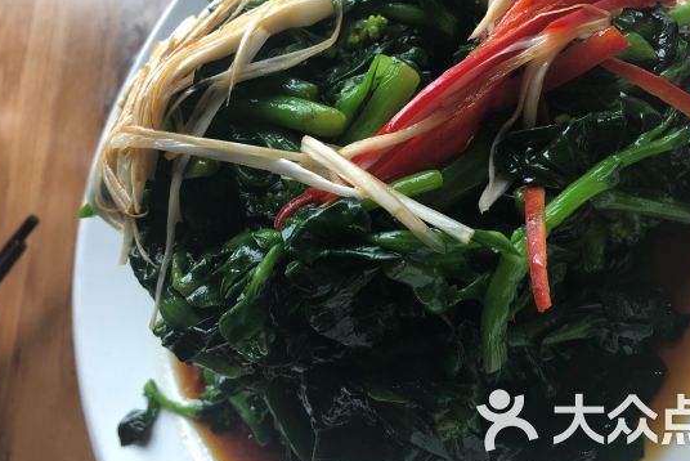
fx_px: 729
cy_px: 149
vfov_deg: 34.7
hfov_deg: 50.7
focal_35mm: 38
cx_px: 349
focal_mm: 4
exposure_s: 1/100
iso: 32
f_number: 1.8
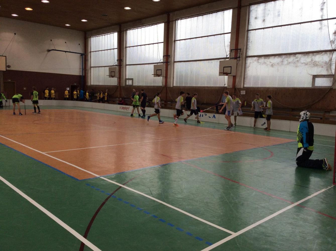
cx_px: 168
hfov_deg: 56.9
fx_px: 310
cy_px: 126
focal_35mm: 32
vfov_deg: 44.0
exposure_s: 1/100
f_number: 2.4
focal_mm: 3.3
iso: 50
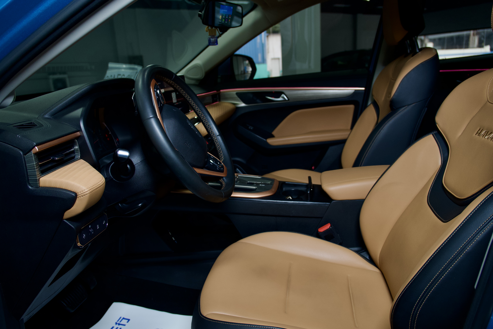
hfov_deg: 67.4
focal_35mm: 27
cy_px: 164
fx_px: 370
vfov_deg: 47.9
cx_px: 246
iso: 400
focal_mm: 18
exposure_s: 1/160
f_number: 3.2
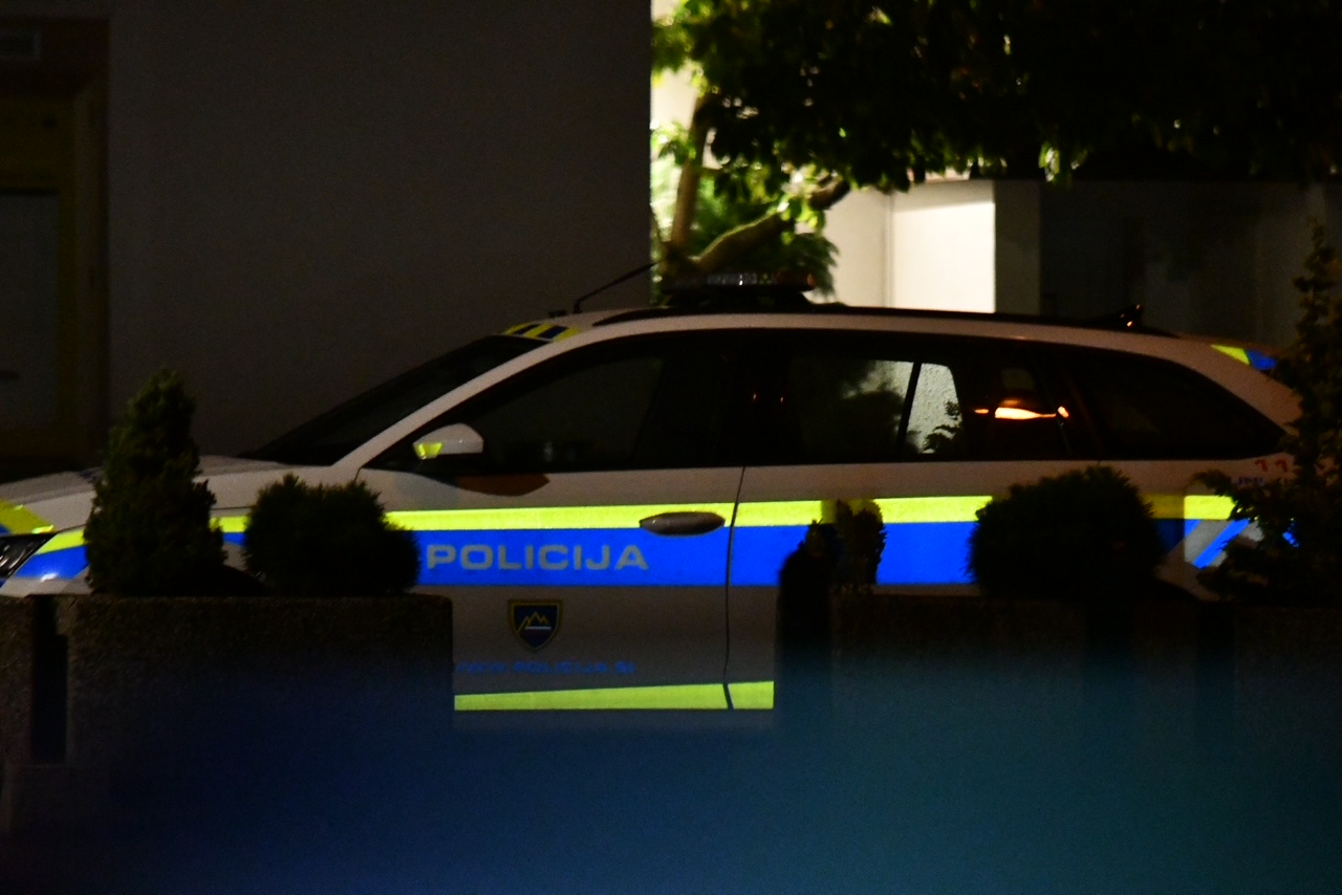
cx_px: 671
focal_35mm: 240
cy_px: 448
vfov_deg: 5.7
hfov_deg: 8.6
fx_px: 8948
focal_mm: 160
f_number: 2.8
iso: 12800
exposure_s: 1/250
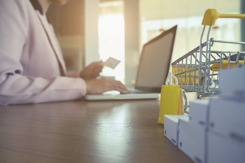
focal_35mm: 27
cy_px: 82
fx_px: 184
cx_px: 122
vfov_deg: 47.9
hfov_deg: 67.4
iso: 500
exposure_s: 1/125
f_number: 3.6
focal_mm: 18
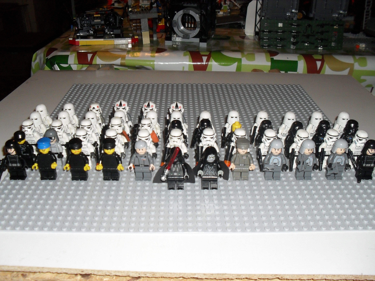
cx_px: 188
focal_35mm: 35
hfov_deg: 52.6
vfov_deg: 40.7
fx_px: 379
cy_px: 140
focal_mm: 6.3
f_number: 3.2
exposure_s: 1/45
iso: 200
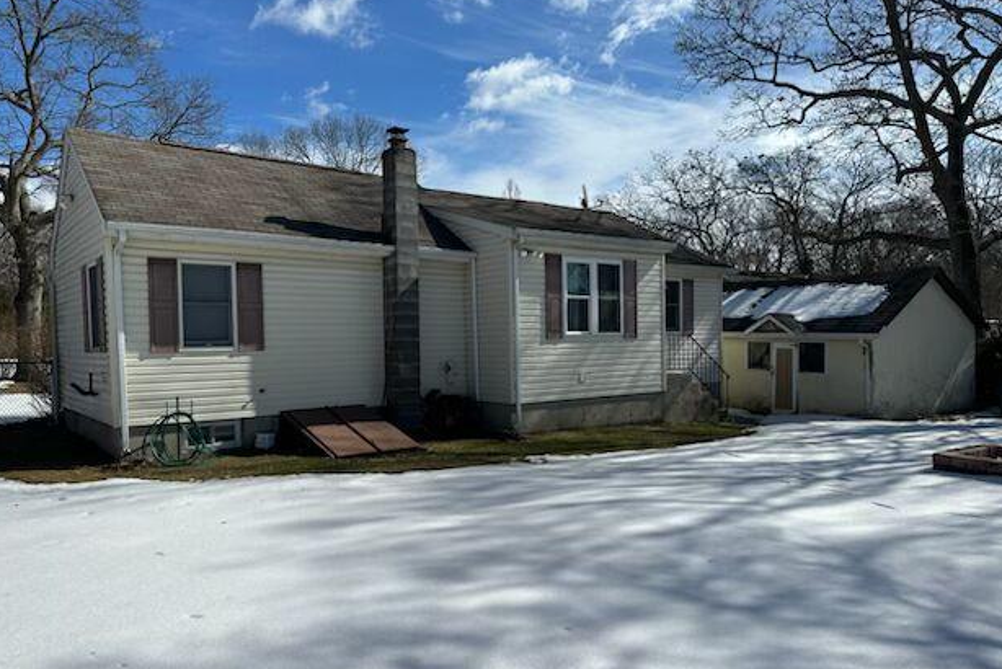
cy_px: 343
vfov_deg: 49.6
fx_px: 724
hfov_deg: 69.4
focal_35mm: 26
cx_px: 490
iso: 80
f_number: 1.78
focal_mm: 6.86
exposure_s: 1/8929
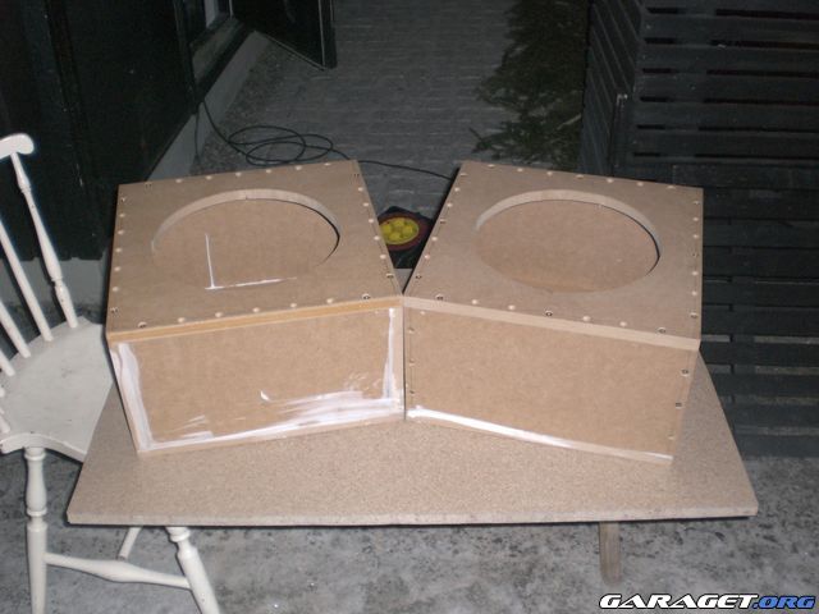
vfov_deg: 37.7
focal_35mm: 38
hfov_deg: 49.0
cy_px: 307
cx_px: 410
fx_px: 899
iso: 200
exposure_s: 1/60
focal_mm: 6.3
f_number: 3.1
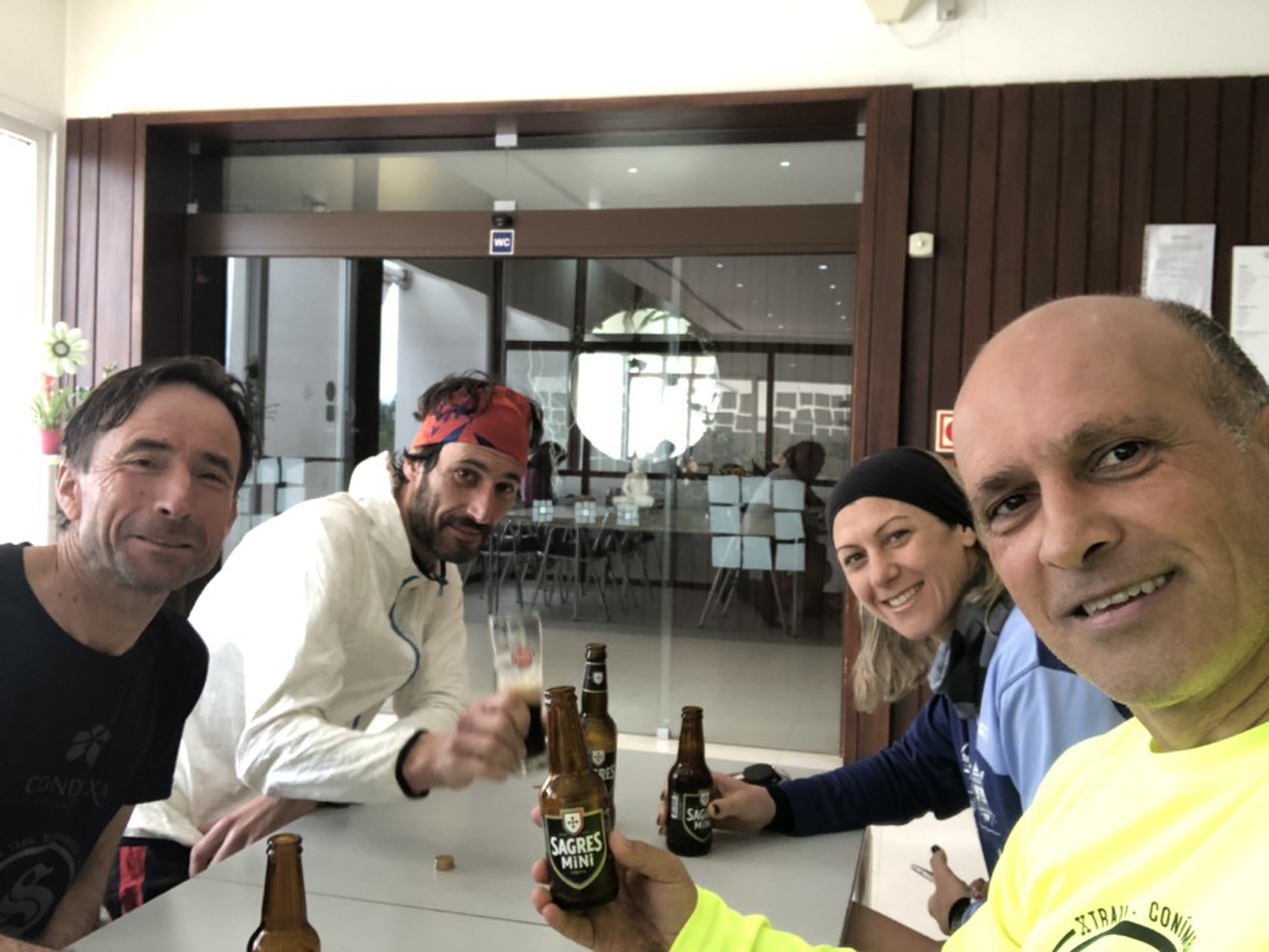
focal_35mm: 32
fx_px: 1174
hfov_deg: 56.8
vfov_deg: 44.2
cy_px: 476
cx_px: 634
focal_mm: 2.87
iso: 160
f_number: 2.2
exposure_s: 1/50
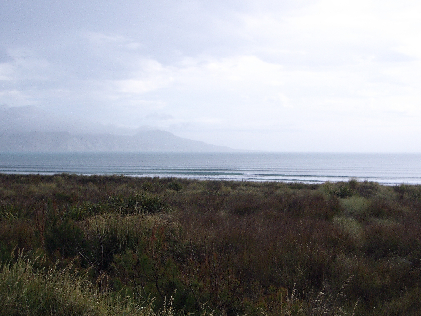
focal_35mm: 49
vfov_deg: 29.7
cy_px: 158
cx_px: 210
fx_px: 596
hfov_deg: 38.9
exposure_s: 1/320
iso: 100
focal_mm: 8.2
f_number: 5
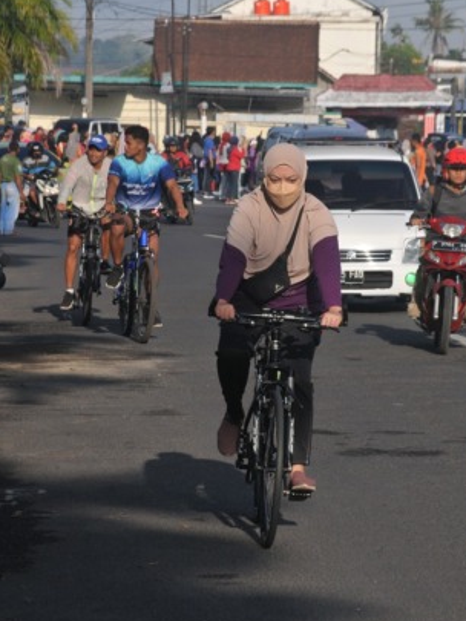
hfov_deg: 7.3
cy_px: 308
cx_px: 233
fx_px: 3670
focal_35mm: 205
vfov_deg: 9.7
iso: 320
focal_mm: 125
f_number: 16
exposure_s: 1/400
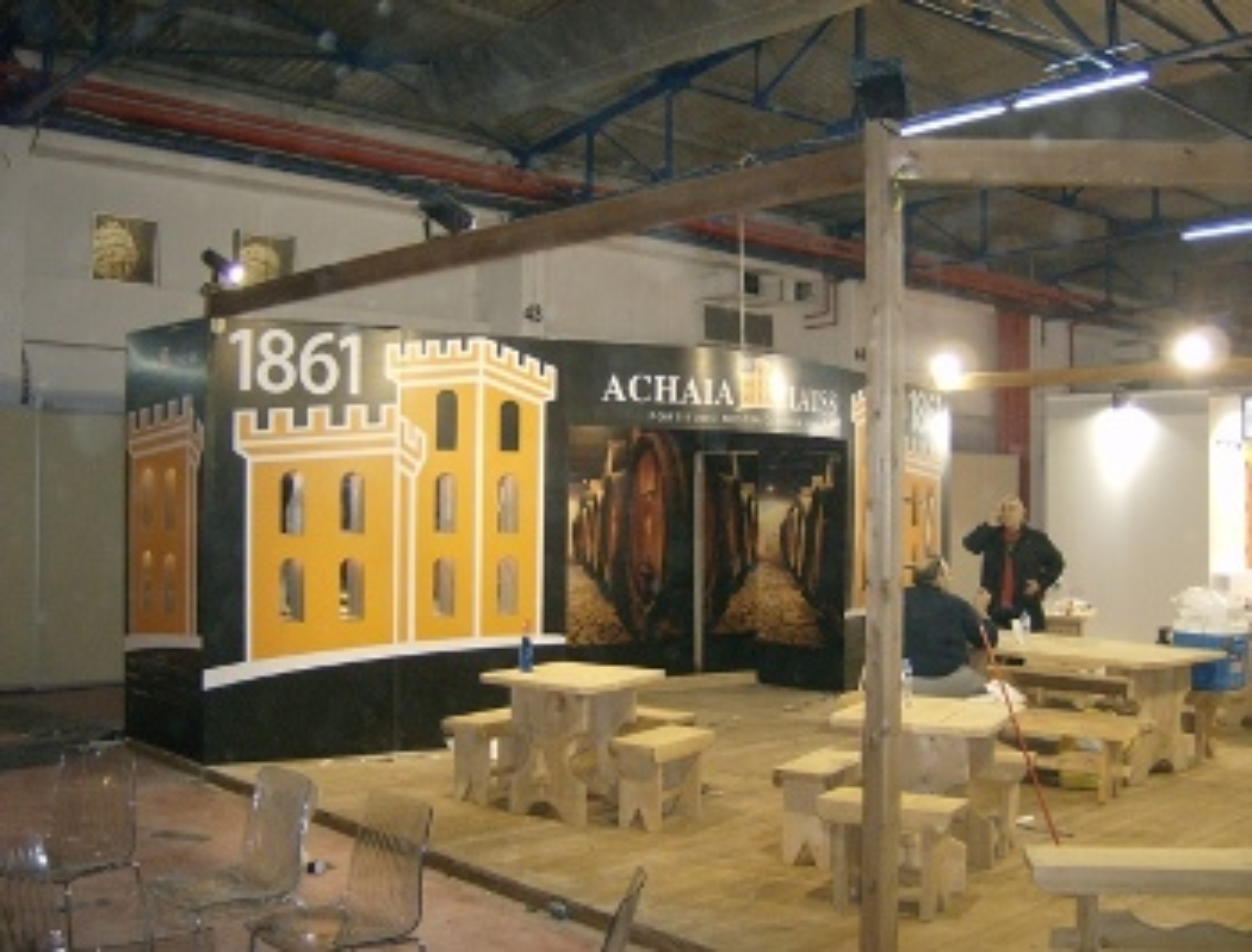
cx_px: 626
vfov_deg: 40.0
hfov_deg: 51.1
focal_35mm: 36
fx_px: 1308
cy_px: 476
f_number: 2.8
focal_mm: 6
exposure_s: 1/60
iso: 200
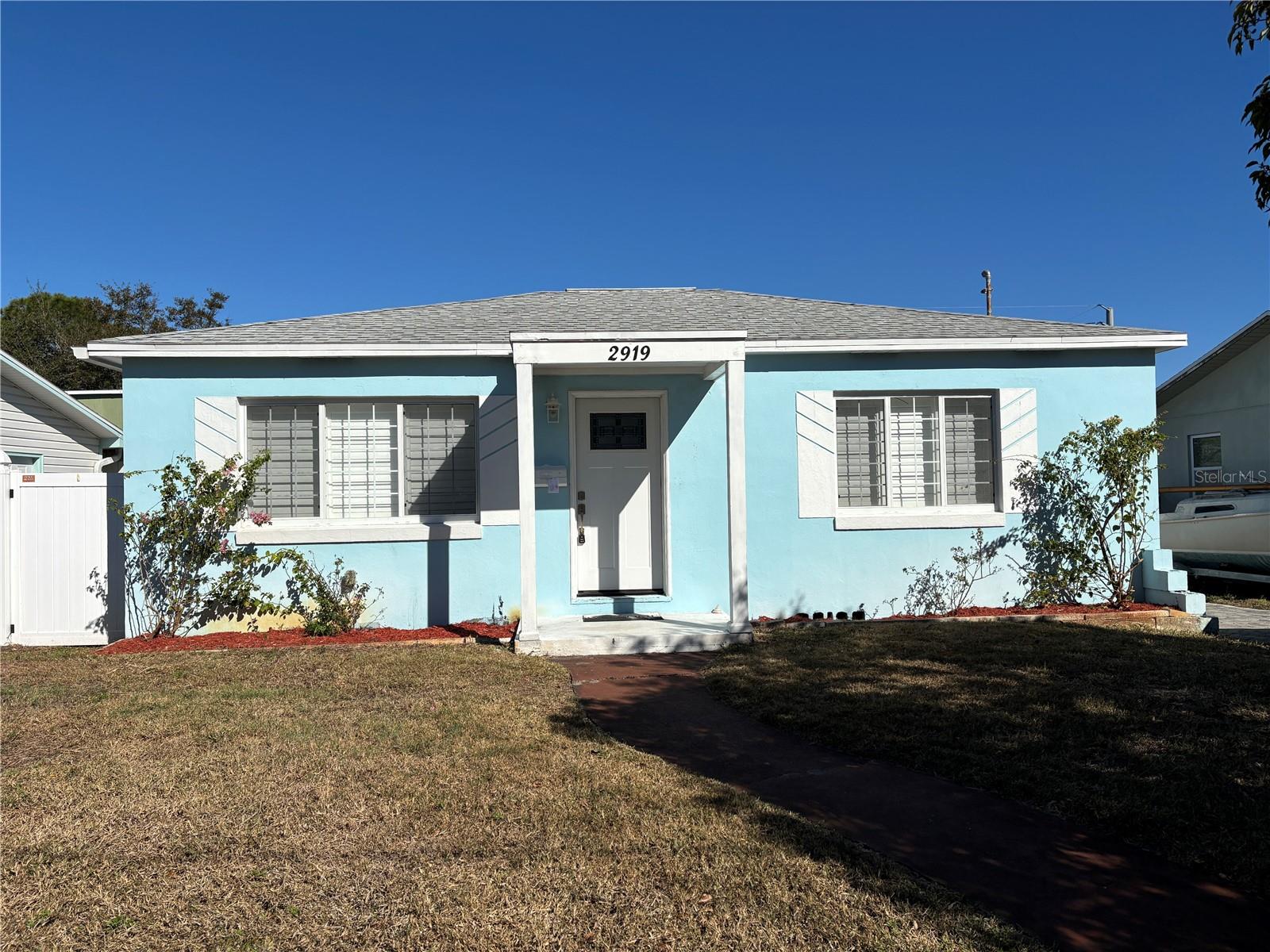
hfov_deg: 67.3
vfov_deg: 53.1
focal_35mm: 26
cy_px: 476
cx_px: 635
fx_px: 954
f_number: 1.6
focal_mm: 5.96
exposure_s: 1/7692
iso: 50
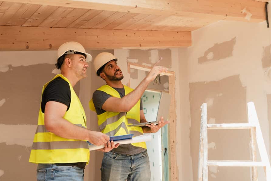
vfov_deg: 33.4
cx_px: 122
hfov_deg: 48.4
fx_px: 301
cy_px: 96
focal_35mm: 40
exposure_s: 1/320
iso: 500
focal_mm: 35
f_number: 3.5
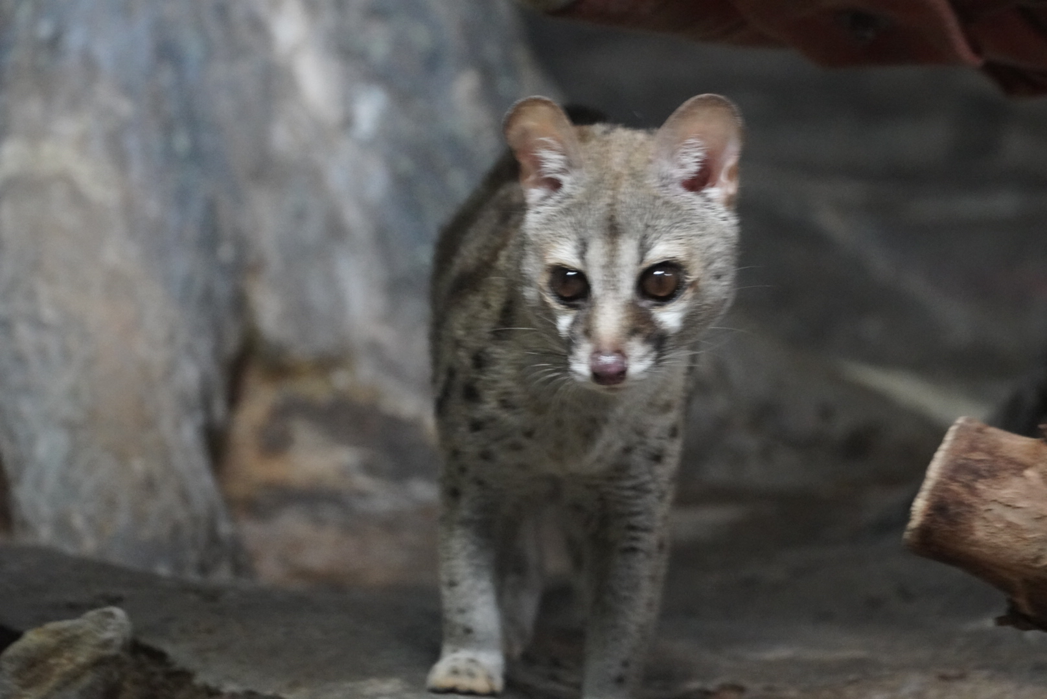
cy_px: 350
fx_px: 3623
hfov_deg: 16.4
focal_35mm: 124
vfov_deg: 11.0
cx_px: 524
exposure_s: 1/50
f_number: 5.6
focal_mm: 83
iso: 6400
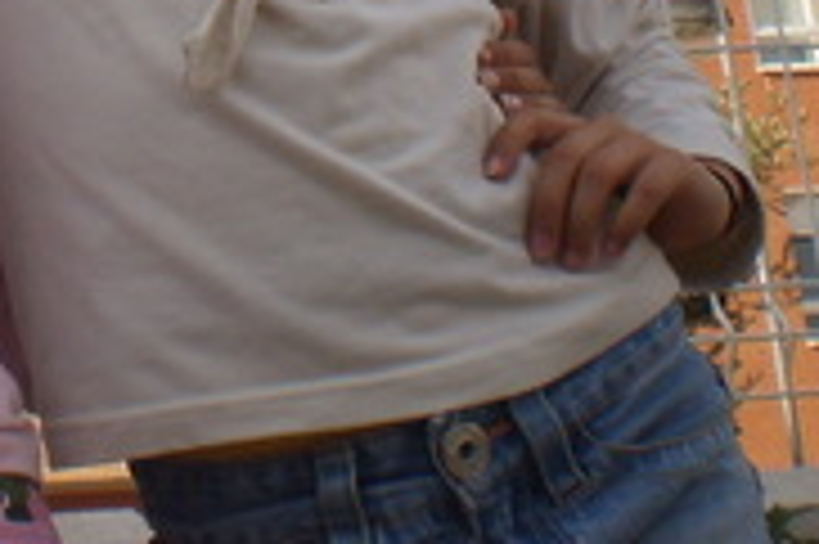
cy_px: -247
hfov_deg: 15.2
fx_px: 3000
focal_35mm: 132
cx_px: -81
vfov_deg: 10.1
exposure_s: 1/500
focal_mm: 6.3
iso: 64
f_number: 4.6
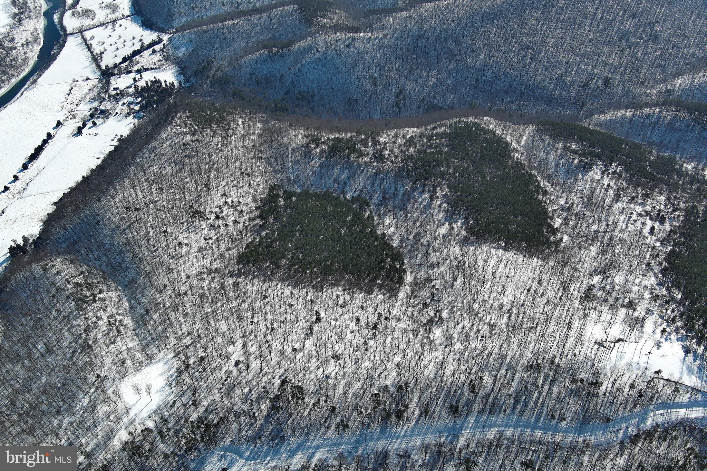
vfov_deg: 45.0
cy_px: 236
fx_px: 569
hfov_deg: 63.7
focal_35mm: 29
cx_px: 354
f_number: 2.8
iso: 101
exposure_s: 1/1835
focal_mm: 10.57
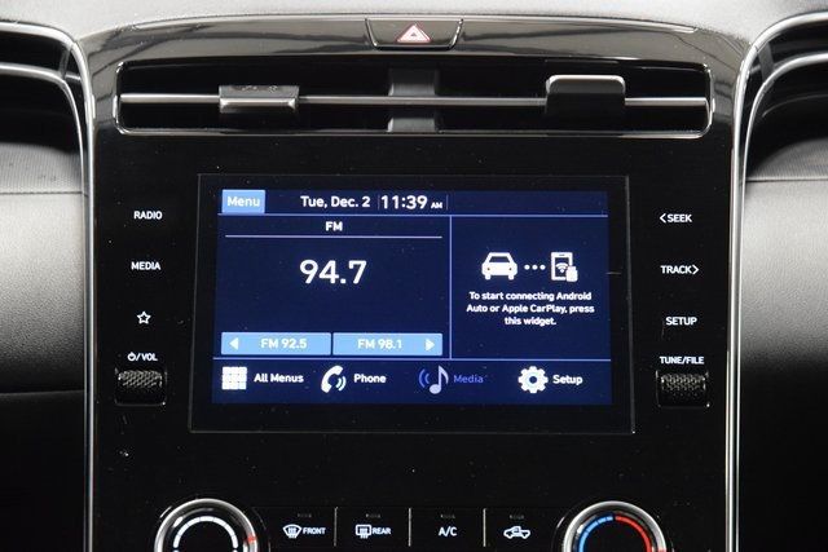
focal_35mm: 105
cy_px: 276
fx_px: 2415
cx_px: 414
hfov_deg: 19.5
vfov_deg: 13.0
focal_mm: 70
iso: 3200
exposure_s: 1/15
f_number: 4.5
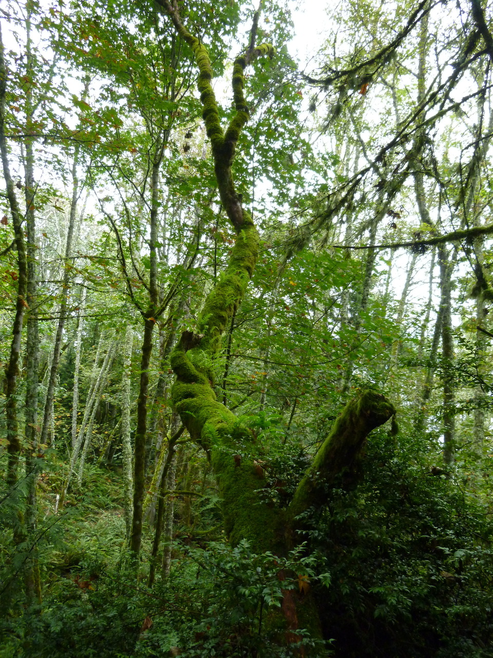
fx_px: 475
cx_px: 246
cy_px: 329
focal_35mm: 25
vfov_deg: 69.4
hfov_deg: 54.9
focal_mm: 4.5
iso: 320
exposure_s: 1/30
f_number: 3.3
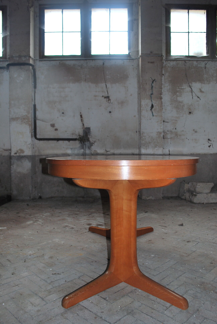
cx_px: 108
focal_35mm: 27
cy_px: 162
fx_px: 243
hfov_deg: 48.0
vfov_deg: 67.3
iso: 200
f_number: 3.5
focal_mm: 18
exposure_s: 1/60
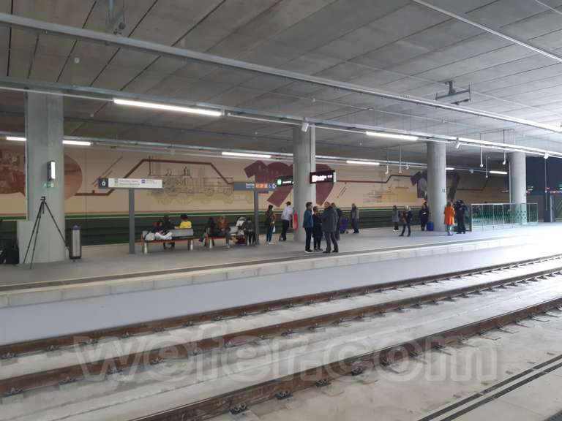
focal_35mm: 26
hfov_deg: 67.3
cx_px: 281
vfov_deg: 53.1
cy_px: 210
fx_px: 422
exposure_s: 1/50
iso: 125
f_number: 1.7
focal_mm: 3.92
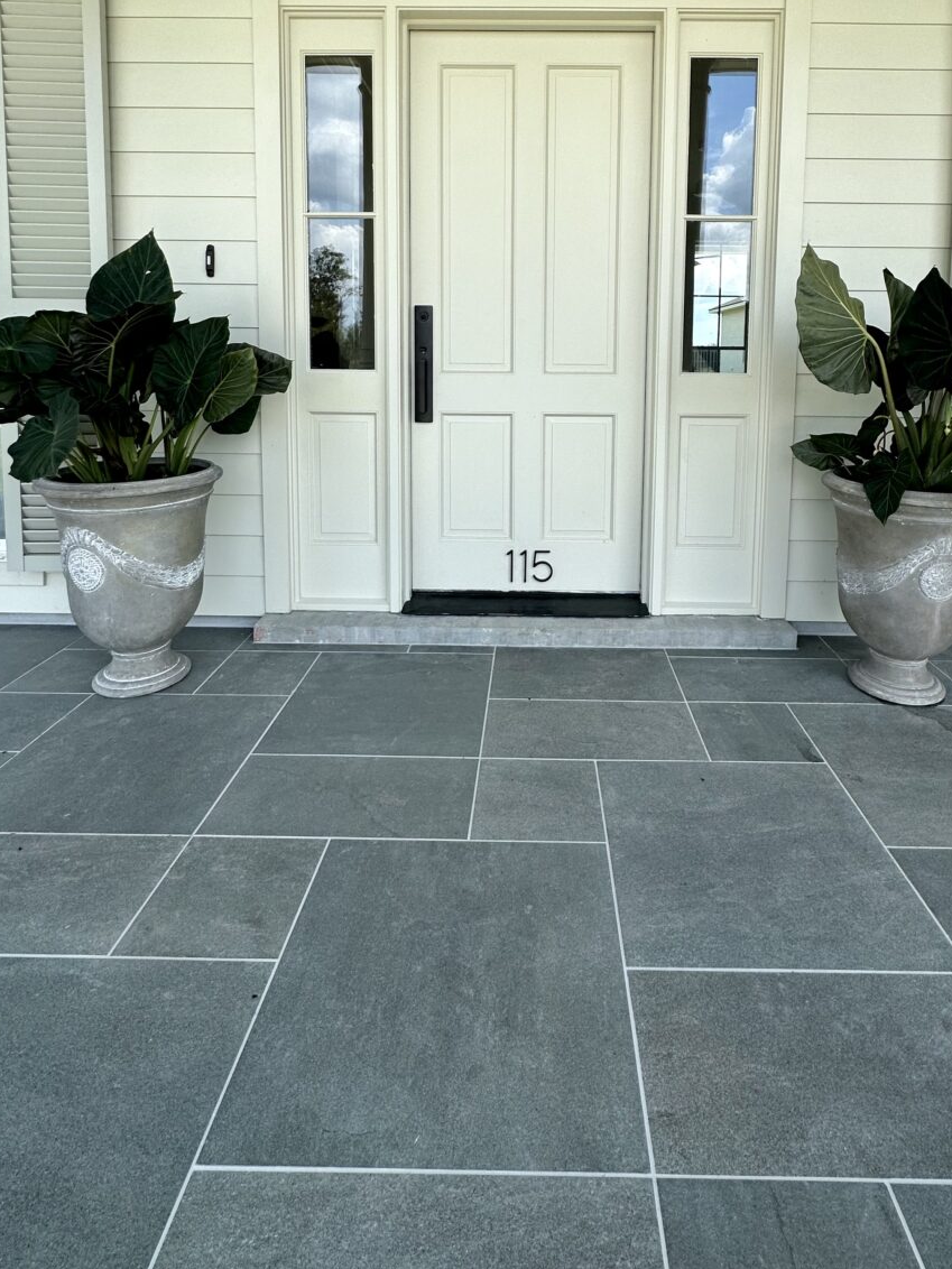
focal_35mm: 19
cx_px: 528
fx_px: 697
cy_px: 411
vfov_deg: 81.5
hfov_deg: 68.5
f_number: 2.2
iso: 40
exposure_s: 1/807
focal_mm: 2.22
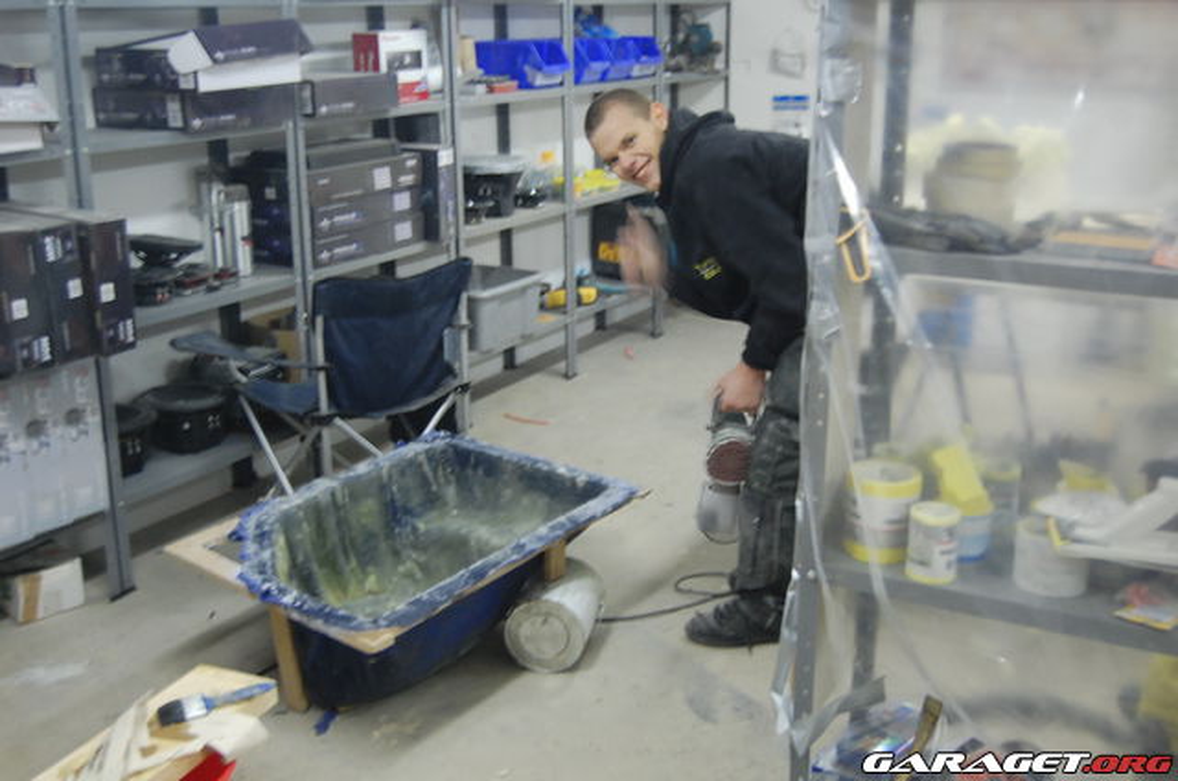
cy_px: 390
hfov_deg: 49.6
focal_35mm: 39
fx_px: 1274
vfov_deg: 34.1
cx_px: 589
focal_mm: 26
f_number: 4
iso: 900
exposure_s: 1/8
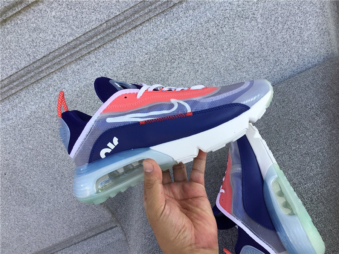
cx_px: 170
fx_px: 304
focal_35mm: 31
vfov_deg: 45.4
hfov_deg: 58.4
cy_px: 127
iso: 25
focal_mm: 3.3
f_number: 2.4
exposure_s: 1/275
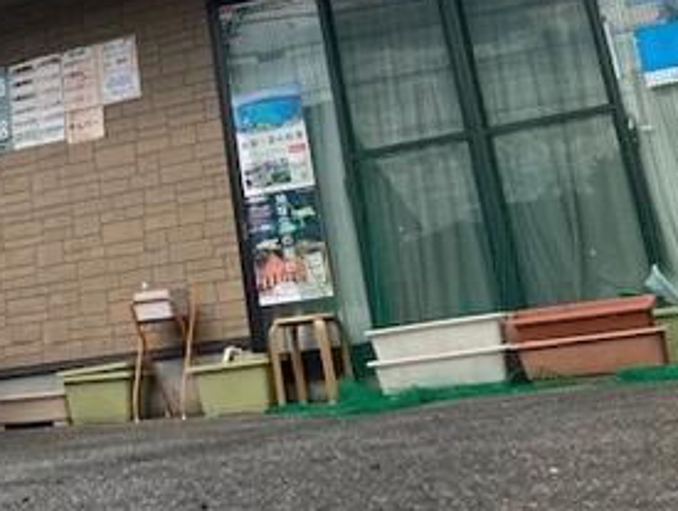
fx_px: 1196
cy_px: -32
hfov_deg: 30.5
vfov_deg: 22.9
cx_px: 94
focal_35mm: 61
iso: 20
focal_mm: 3.99
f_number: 1.8
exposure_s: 1/2288
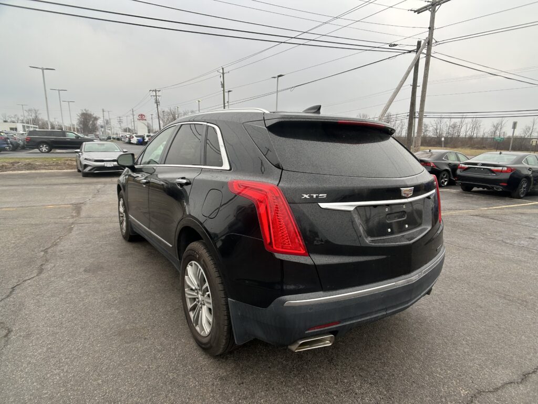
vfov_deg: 53.1
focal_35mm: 26
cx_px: 269
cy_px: 202
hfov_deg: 67.3
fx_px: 404
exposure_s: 1/1159
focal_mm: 5.7
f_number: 1.5
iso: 50
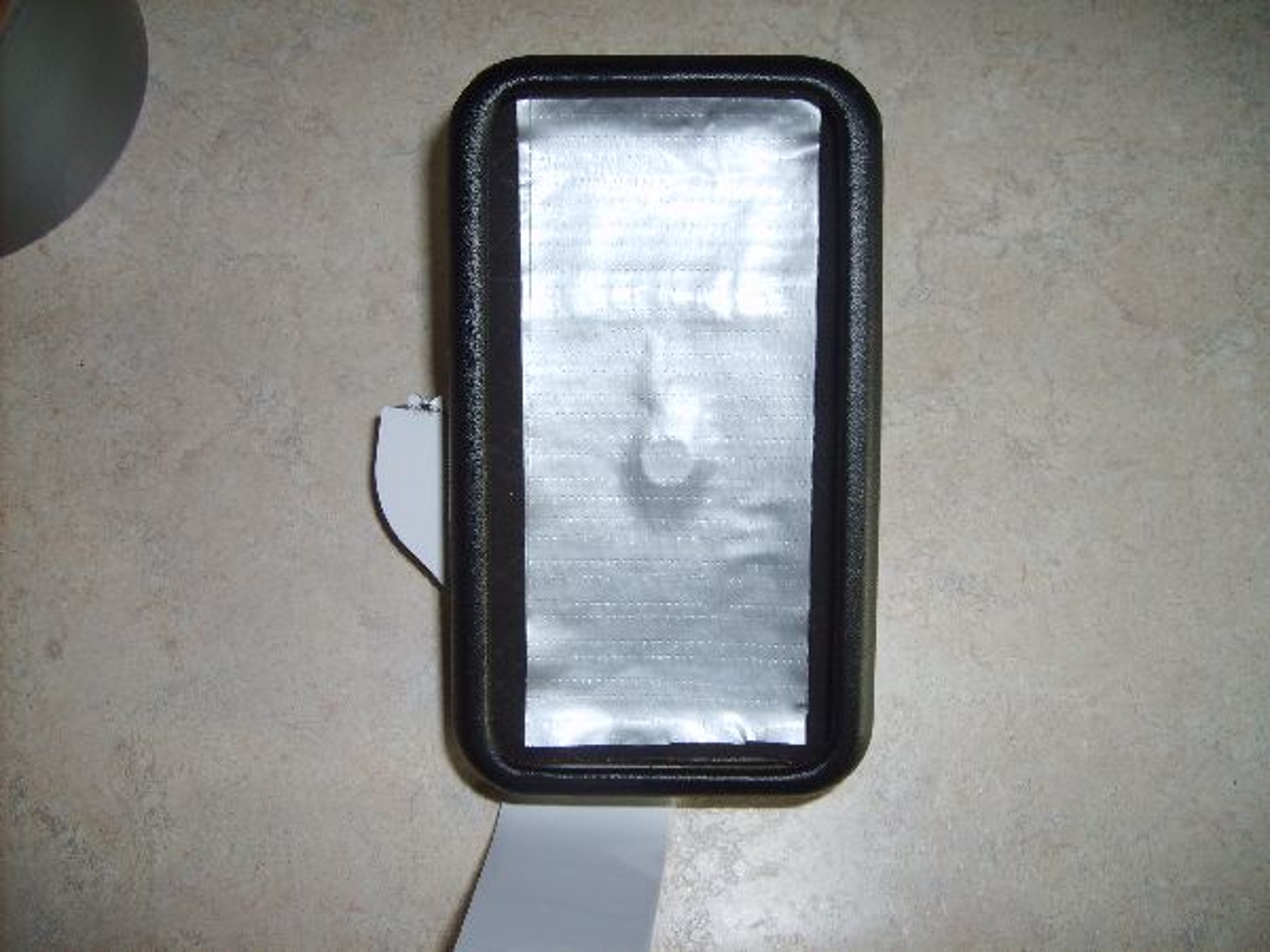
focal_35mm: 35
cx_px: 635
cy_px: 476
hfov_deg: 52.6
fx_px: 1284
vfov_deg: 40.7
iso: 100
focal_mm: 5.8
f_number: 2.8
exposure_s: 1/45
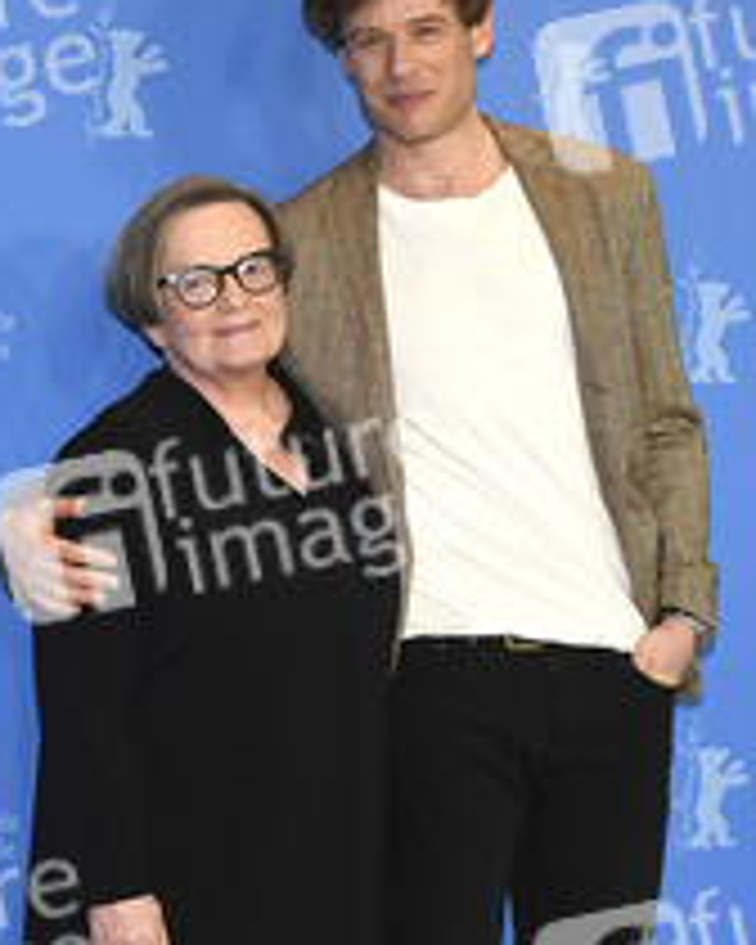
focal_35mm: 125
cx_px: 356
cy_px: 742
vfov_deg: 15.3
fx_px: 3496
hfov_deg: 12.3
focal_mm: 70
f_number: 3.2
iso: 800
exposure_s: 1/320
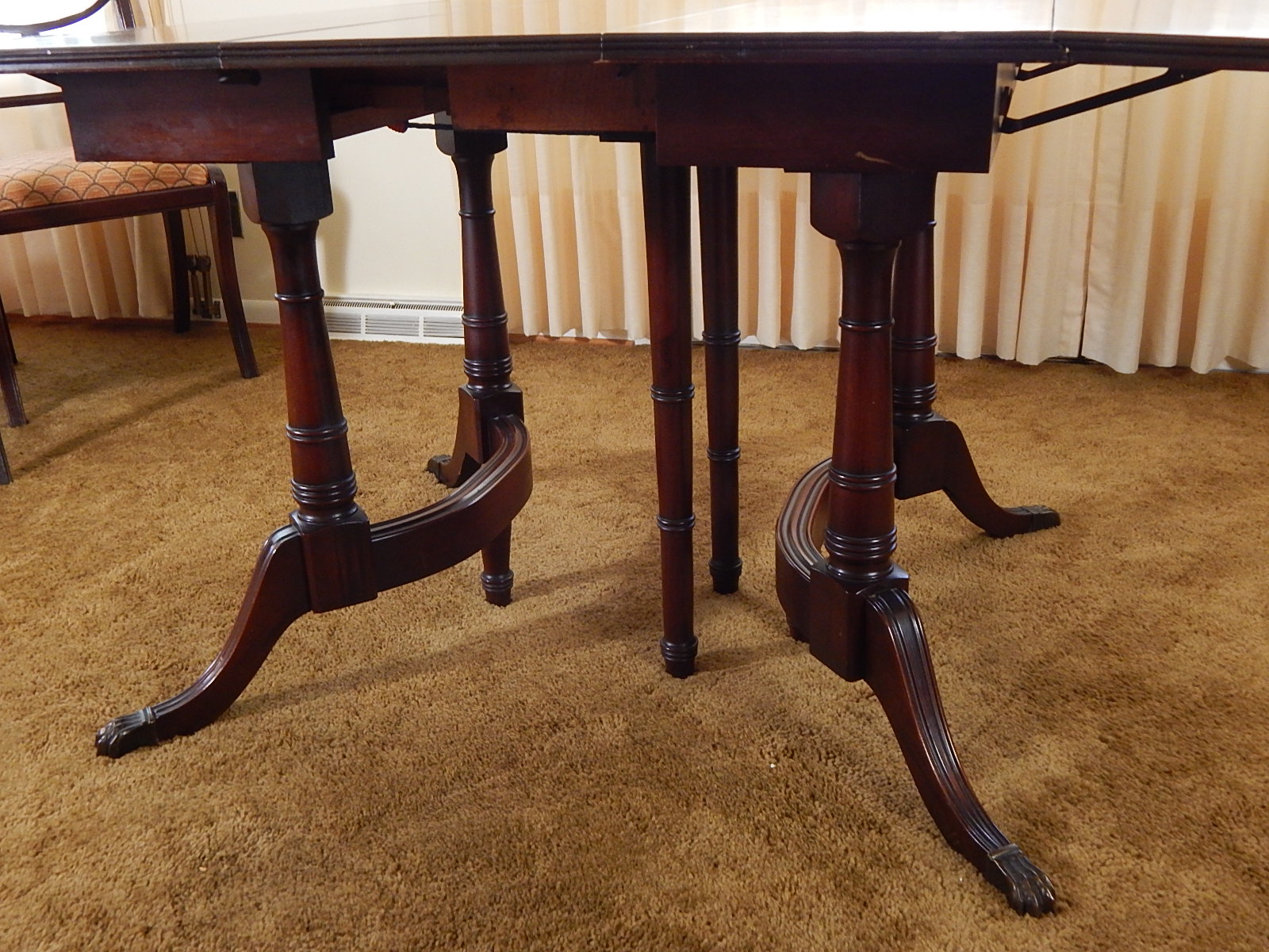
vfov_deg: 41.8
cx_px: 634
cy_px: 476
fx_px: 1246
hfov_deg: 54.0
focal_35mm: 34
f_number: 3.3
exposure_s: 1/15
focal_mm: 6.1
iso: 400
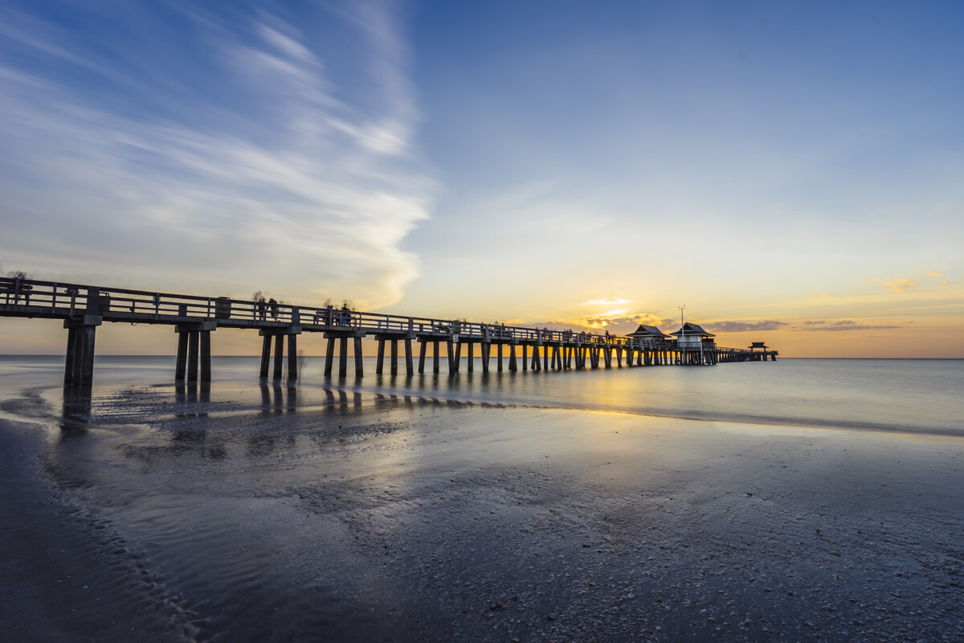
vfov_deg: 73.7
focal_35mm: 16
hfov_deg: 96.7
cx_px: 482
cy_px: 322
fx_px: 428
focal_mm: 16
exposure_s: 1/250
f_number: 8
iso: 100
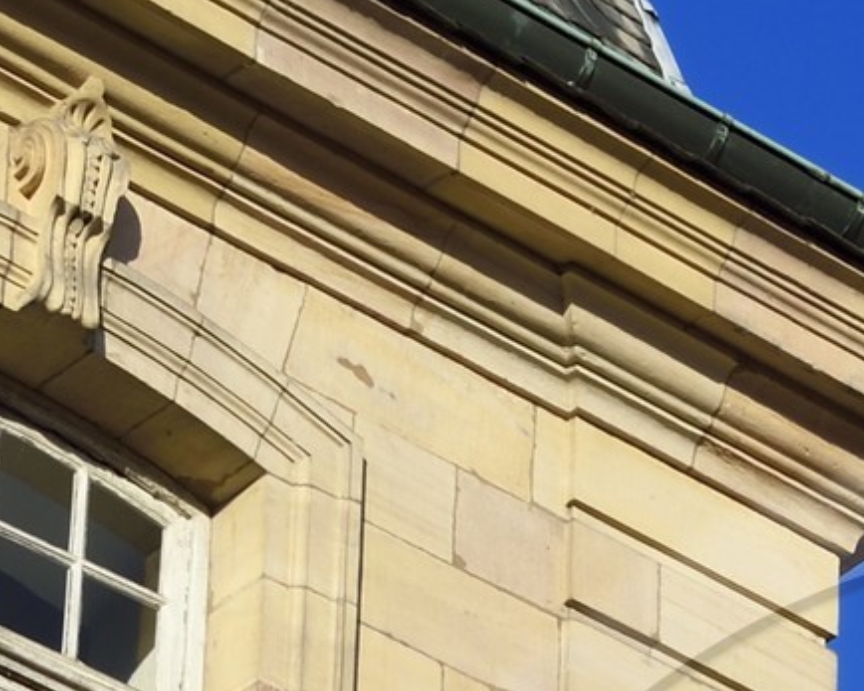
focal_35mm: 301
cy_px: 1362
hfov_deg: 6.4
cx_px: 1133
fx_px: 7695
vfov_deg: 5.1
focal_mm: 58
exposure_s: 1/250
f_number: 13
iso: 200
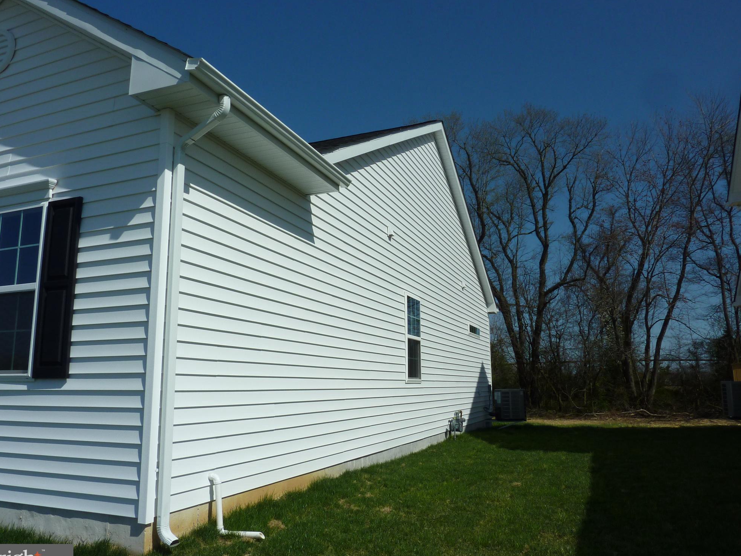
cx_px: 365
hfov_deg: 67.3
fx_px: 557
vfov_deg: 53.1
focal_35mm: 26
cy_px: 286
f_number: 5.6
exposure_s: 1/800
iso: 80
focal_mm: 4.1
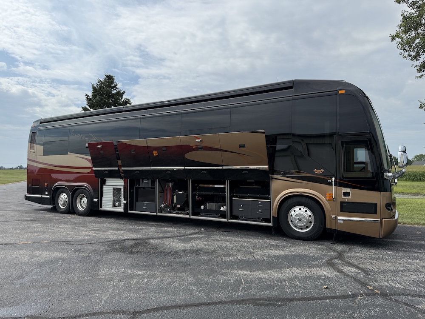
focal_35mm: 24
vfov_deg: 56.8
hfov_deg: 71.6
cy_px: 160
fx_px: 295
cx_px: 212
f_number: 1.78
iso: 80
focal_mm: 6.76
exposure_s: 1/6711
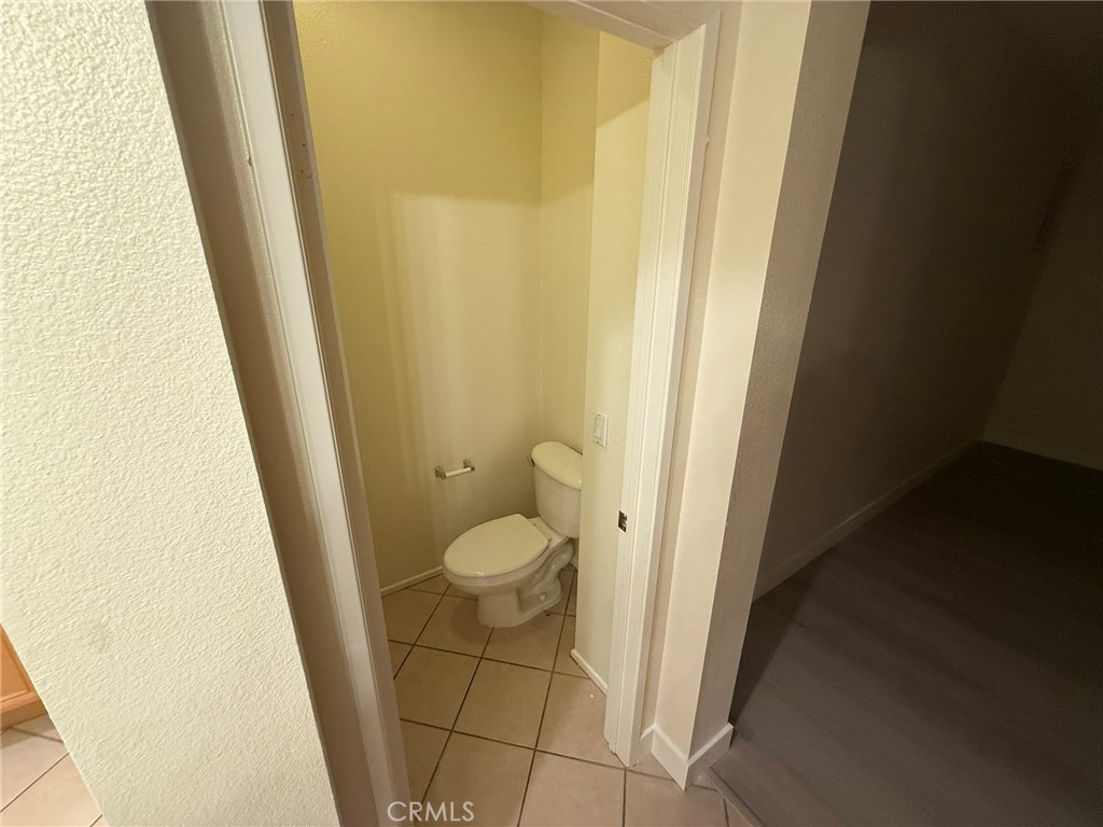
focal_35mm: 14
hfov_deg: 102.1
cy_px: 414
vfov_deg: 85.7
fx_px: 446
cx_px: 552
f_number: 2.2
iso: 400
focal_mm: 2.22
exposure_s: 1/60
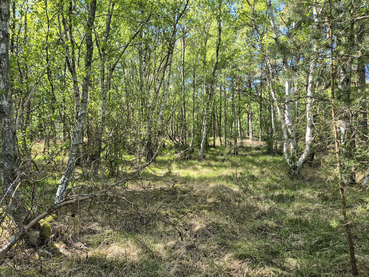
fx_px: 245
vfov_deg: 58.9
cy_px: 138
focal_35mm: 23
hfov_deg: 73.9
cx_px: 184
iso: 25
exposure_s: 1/216
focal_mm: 5.4
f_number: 1.8
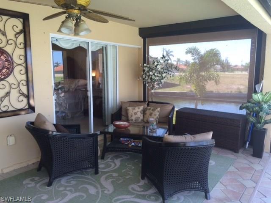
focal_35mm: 29
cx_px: 136
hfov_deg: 61.7
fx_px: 227
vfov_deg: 48.2
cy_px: 102
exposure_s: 1/60
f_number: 2.2
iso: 32
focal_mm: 4.15
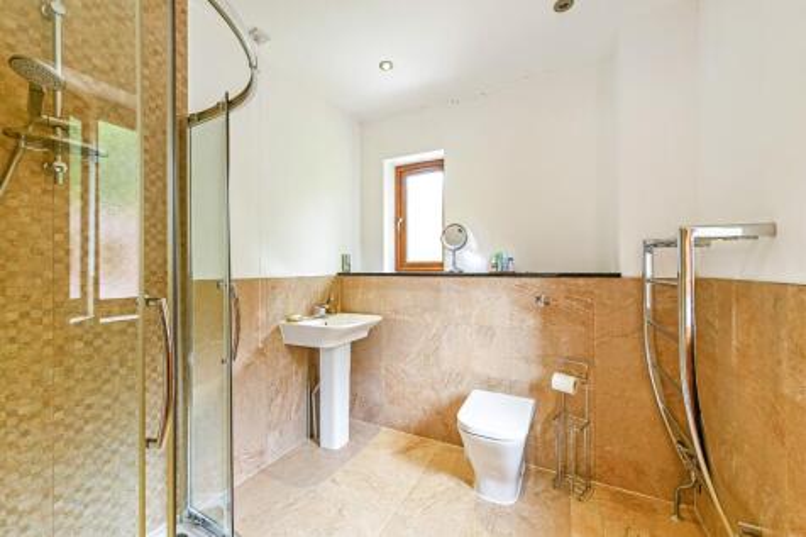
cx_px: 403
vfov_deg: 81.2
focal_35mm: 14
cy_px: 268
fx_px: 313
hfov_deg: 104.3
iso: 250
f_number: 9
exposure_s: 1/1.3
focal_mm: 14
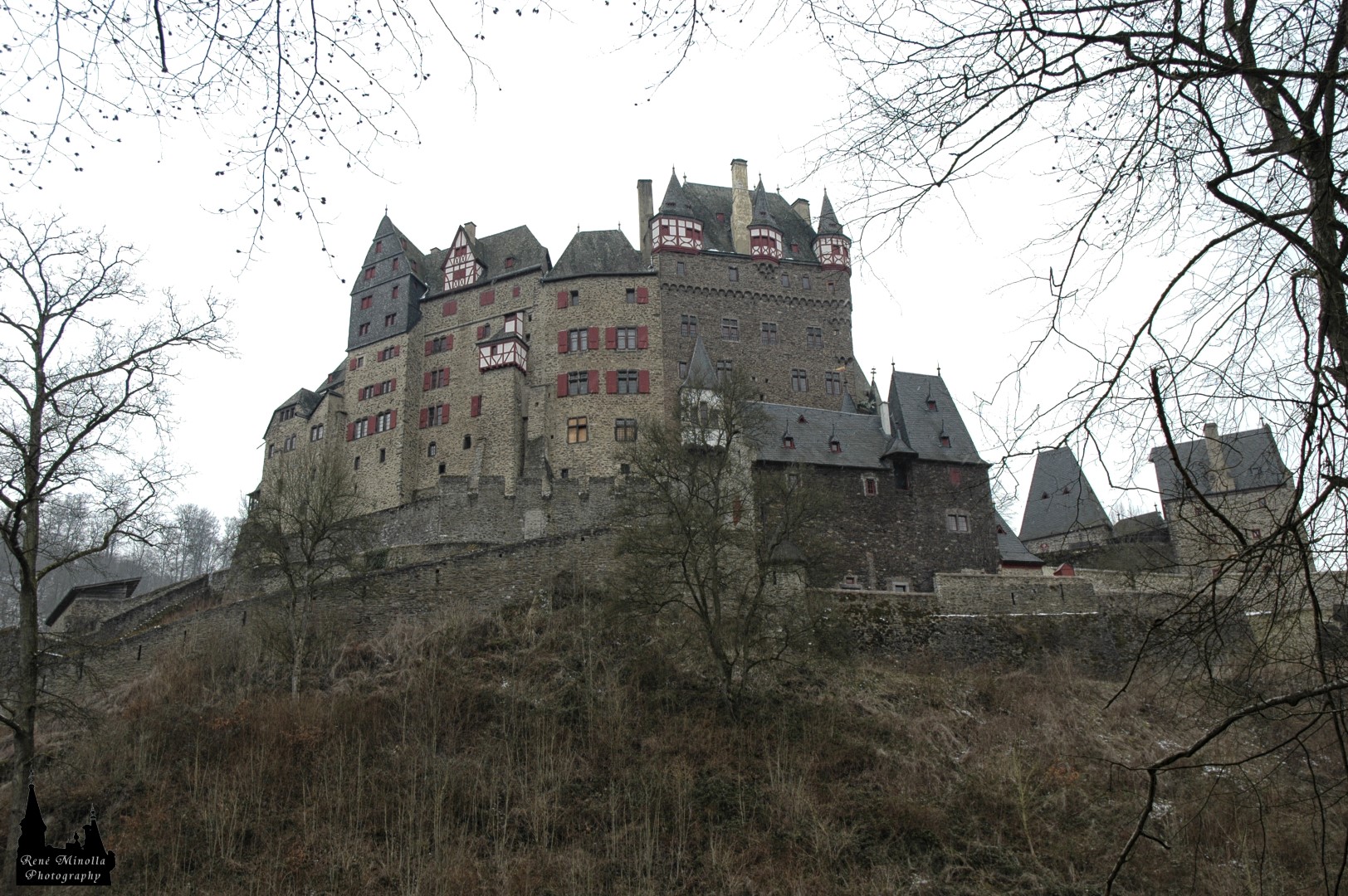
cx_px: 674
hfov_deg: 53.2
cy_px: 448
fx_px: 1347
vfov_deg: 36.8
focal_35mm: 36
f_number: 5.6
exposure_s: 1/125
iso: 200
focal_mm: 24
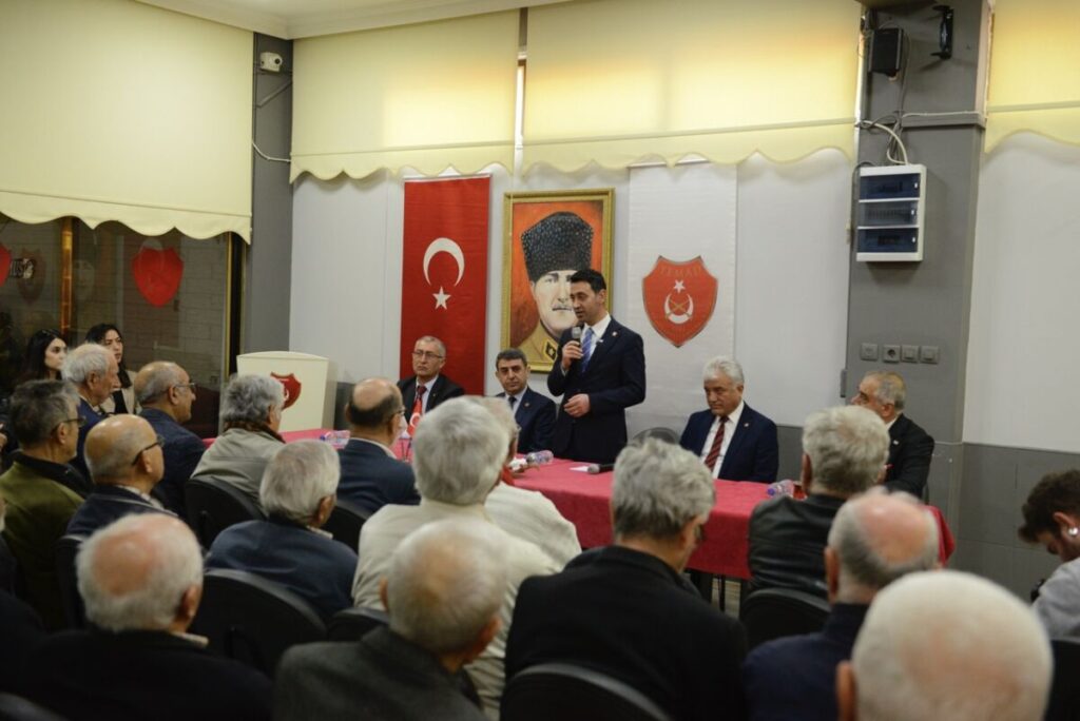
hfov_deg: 48.4
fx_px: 1201
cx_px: 540
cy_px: 360
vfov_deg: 33.4
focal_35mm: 40
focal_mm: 40
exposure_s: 1/125
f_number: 3.5
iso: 2500
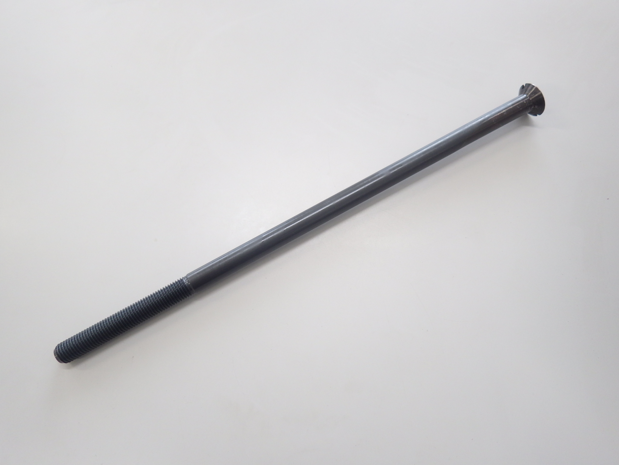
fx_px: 447
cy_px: 232
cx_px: 310
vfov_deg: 54.9
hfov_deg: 69.4
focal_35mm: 25
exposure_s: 1/60
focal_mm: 4.5
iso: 125
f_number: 2
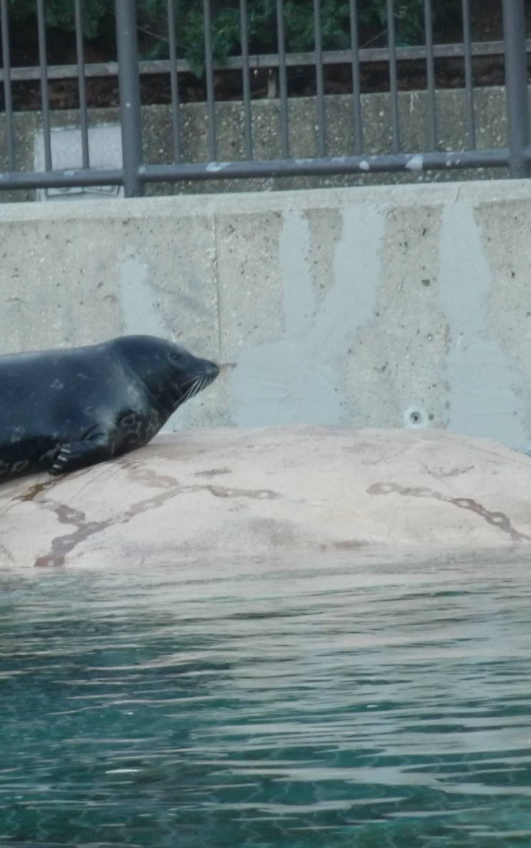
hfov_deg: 3.3
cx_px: 69
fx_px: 9188
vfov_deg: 5.3
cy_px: 424
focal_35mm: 397
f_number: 4.9
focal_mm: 47
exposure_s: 1/125
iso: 320
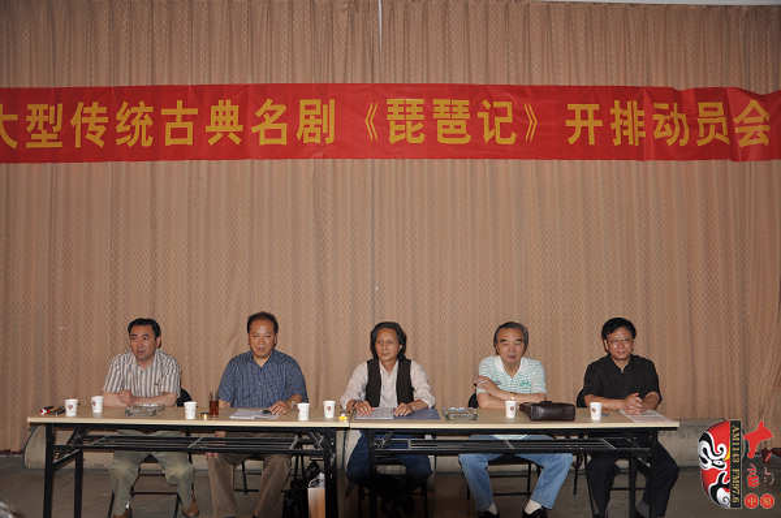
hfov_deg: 67.5
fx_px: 585
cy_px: 259
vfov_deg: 47.8
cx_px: 390
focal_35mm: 27
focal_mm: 18
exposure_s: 1/60
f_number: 3.5
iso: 200
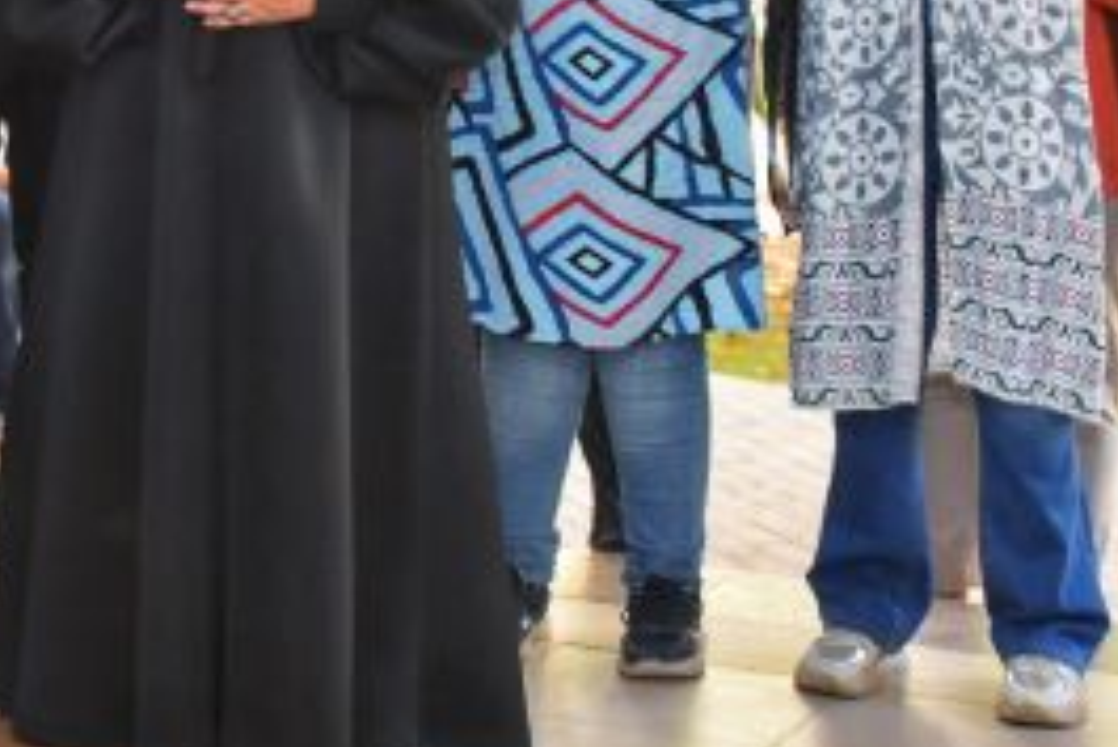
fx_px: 4505
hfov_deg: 13.7
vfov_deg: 9.4
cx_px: -291
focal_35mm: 145
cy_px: 13
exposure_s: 1/200
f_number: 5.6
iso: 1600
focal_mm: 48
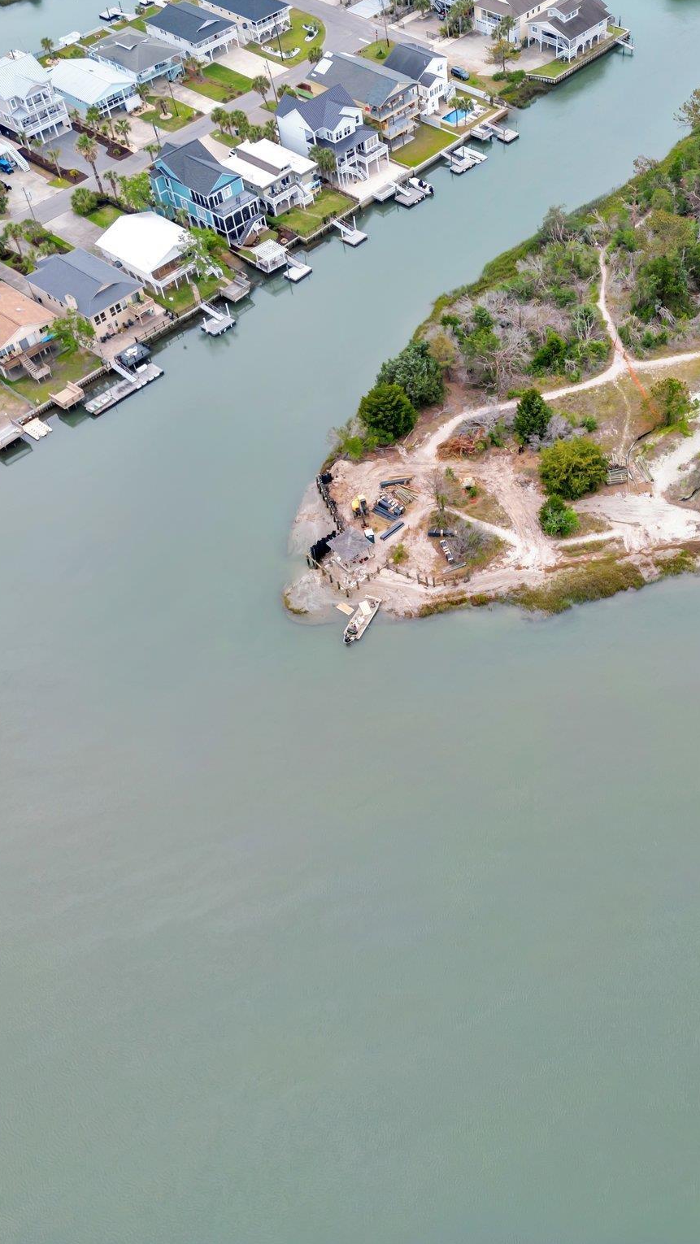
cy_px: 621
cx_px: 495
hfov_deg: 33.3
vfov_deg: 56.6
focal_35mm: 35
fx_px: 1155
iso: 110
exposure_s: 1/320
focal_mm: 6.72
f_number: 1.7
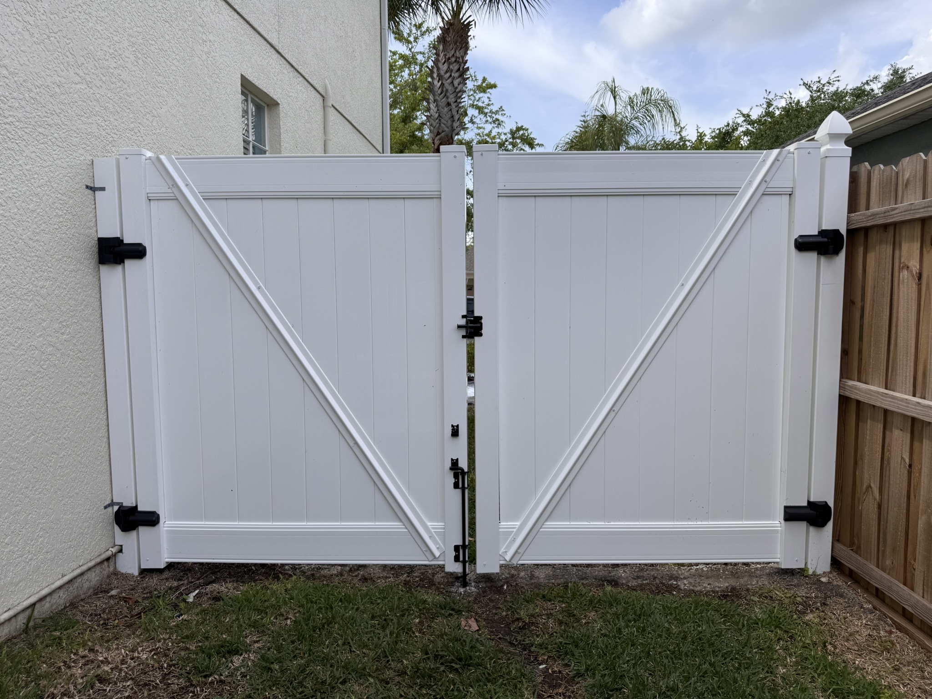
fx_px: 646
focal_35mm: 24
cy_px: 350
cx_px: 466
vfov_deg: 56.8
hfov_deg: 71.6
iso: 80
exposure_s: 1/3247
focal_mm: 6.76
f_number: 1.78
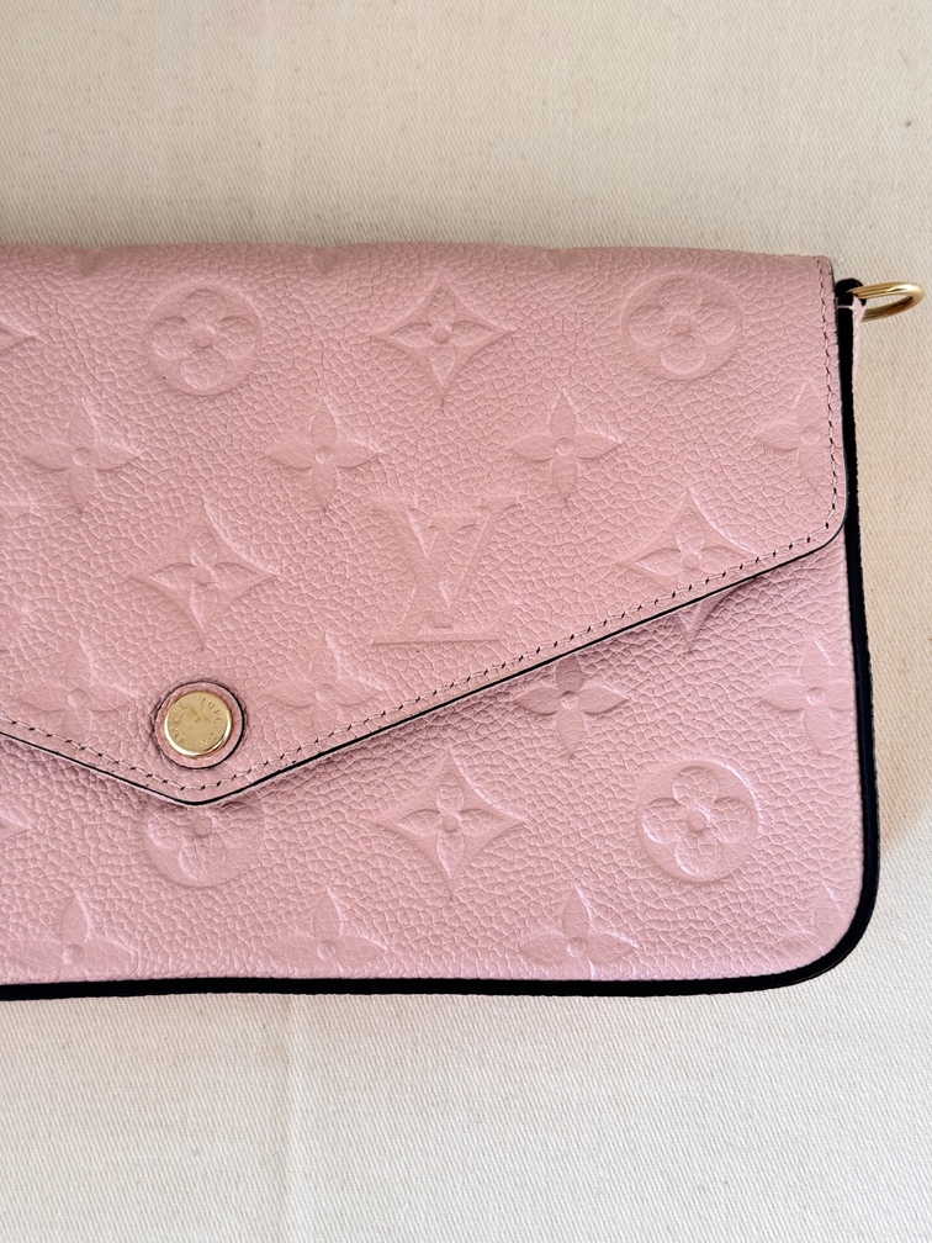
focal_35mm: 48
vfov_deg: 39.7
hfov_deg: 30.3
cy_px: 622
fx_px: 1723
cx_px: 466
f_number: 1.78
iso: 100
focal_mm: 6.76
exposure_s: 1/115
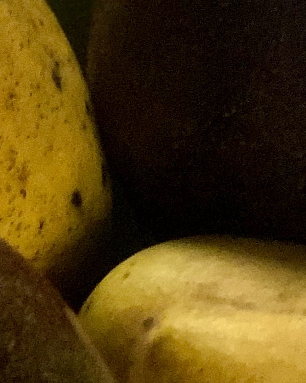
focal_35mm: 262
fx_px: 2965
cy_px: -461
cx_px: -273
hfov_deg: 5.8
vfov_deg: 7.0
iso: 160
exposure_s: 1/12
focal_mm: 6
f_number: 2.4
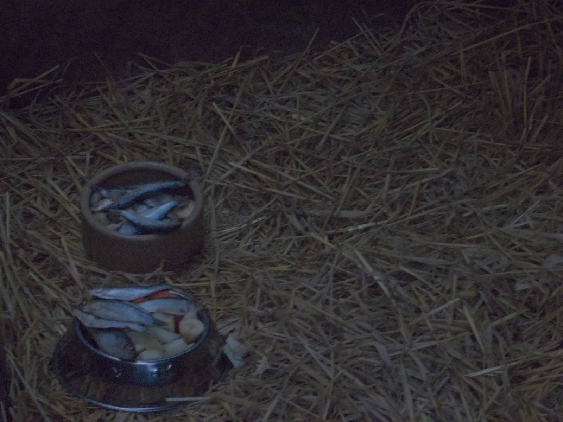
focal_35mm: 117
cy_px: 211
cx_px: 282
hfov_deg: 16.8
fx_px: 1903
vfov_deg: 12.7
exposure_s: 1/8
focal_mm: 21
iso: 400
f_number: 5.1
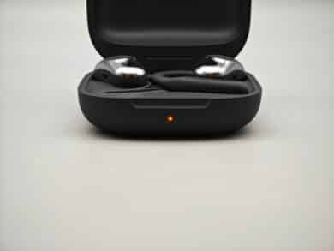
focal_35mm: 75
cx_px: 167
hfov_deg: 26.0
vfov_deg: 19.7
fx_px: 724
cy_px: 126
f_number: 1.8
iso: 50
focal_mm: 12.28
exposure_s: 1/100
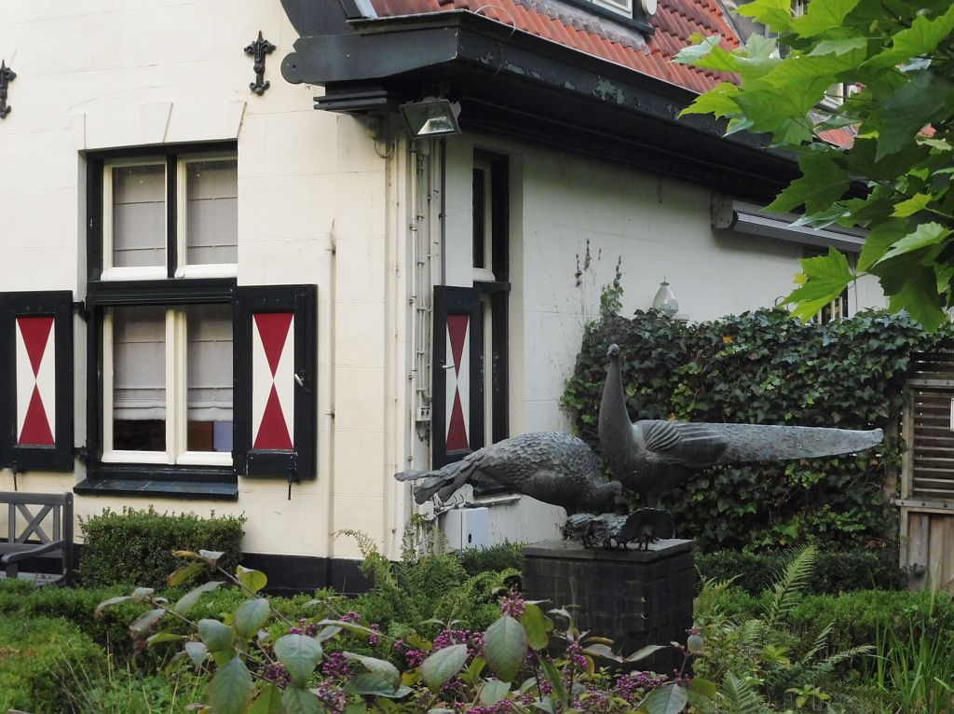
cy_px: 357
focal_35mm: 70
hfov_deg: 27.8
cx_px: 477
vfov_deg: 21.0
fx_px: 1927
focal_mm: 12.5
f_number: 5
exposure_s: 1/100
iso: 400
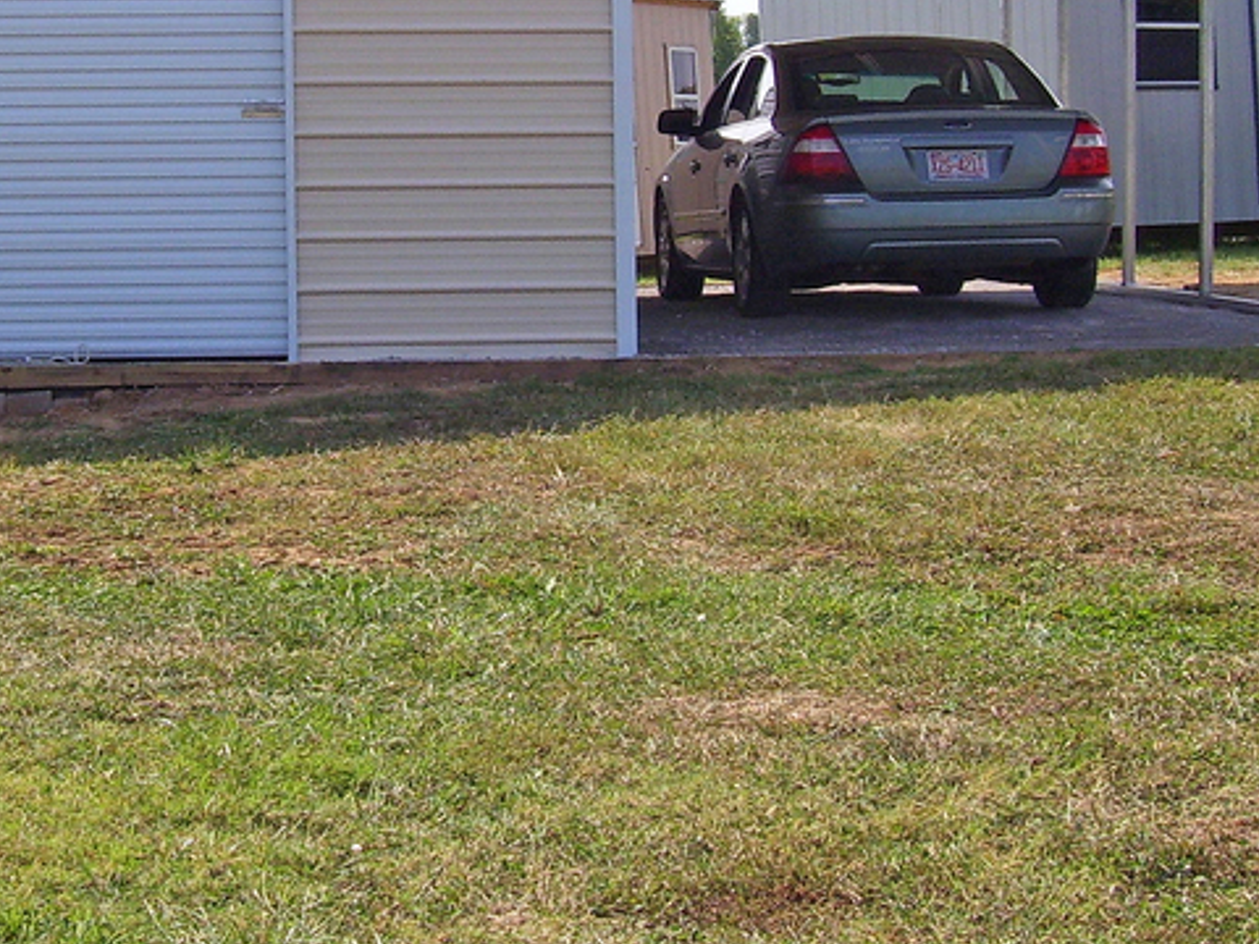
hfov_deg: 23.7
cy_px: 148
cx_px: 355
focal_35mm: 82
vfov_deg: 17.8
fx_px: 2982
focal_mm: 7
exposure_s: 1/350
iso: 80
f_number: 5.6
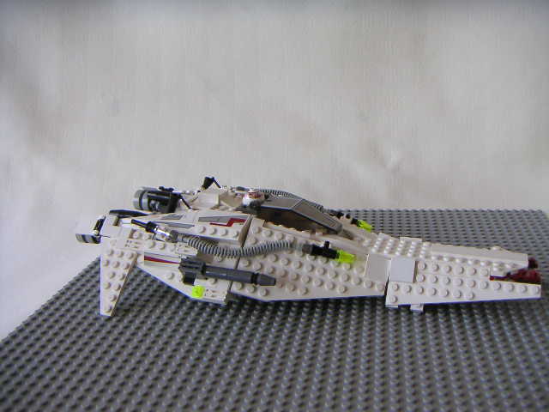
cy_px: 206
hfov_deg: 50.1
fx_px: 587
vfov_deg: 38.7
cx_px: 274
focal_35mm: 37
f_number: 2.8
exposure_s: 1/90
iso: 64
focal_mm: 4.8
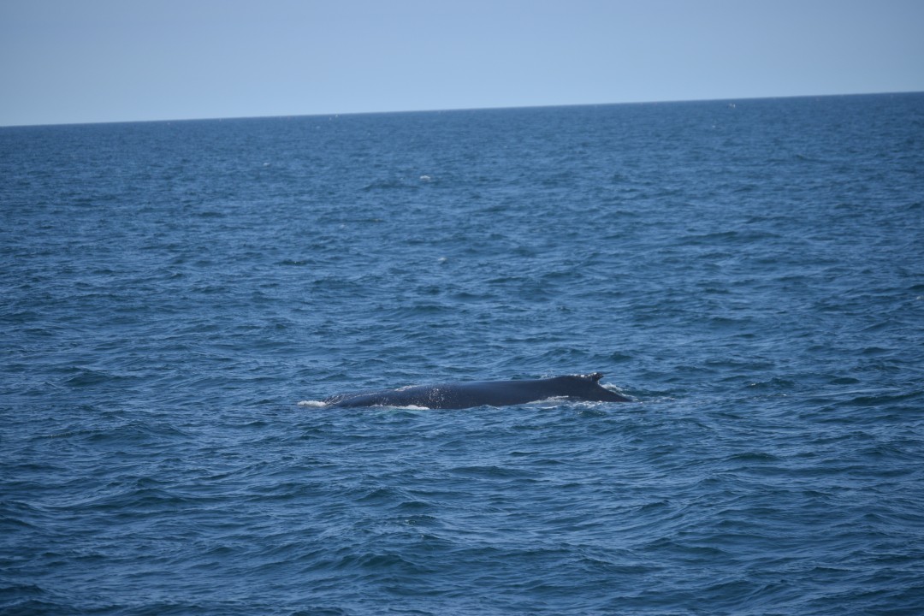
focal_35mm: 232
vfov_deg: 5.9
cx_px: 462
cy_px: 308
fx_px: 5967
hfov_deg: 8.9
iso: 200
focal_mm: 155
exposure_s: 1/1600
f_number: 5.6
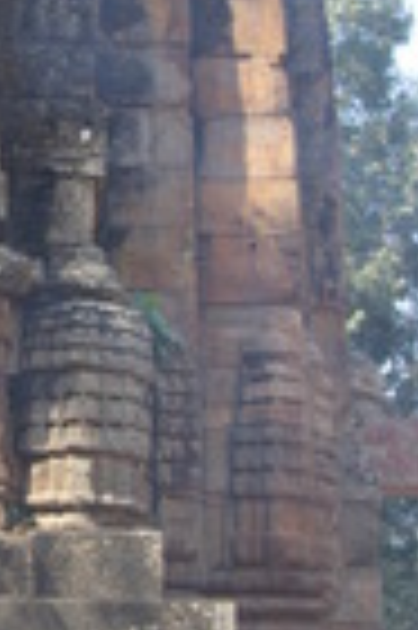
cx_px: -117
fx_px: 2339
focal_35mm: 134
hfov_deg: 10.0
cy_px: 423
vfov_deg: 15.3
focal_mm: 26
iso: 100
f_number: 4
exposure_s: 1/60
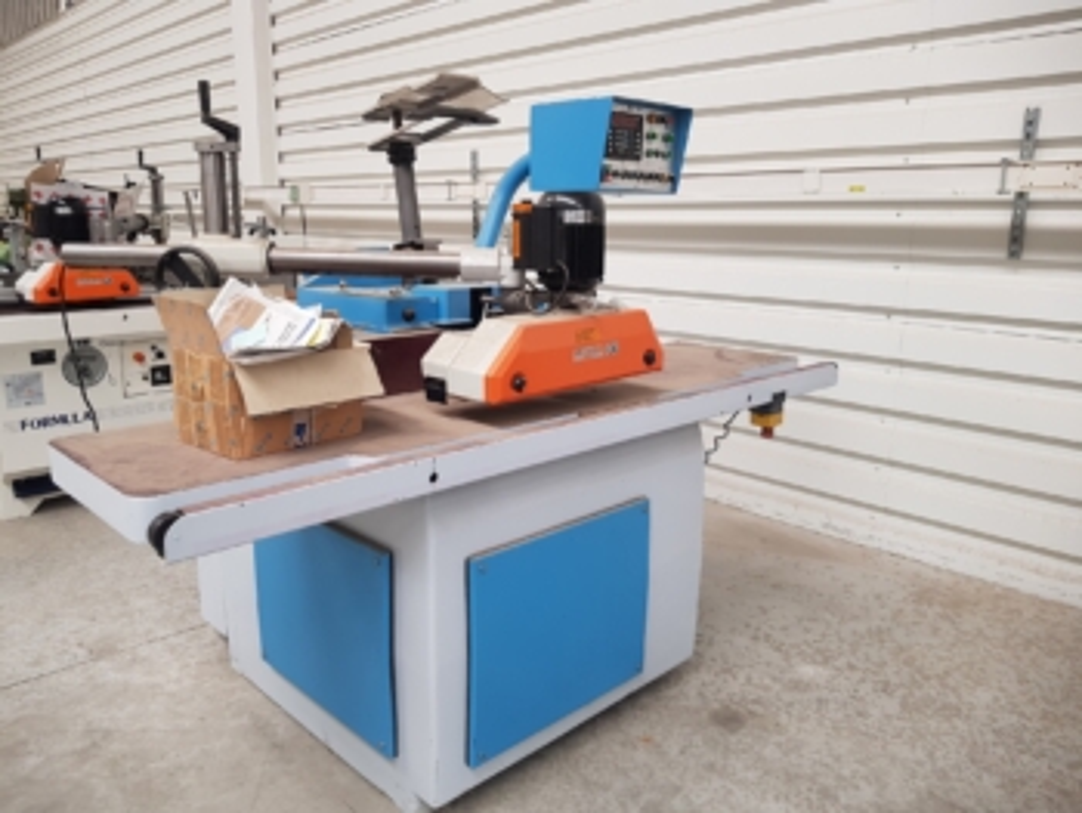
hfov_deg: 67.3
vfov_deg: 53.1
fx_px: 813
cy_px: 406
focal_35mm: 26
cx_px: 541
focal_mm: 4.2
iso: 50
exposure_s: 1/50
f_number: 1.7
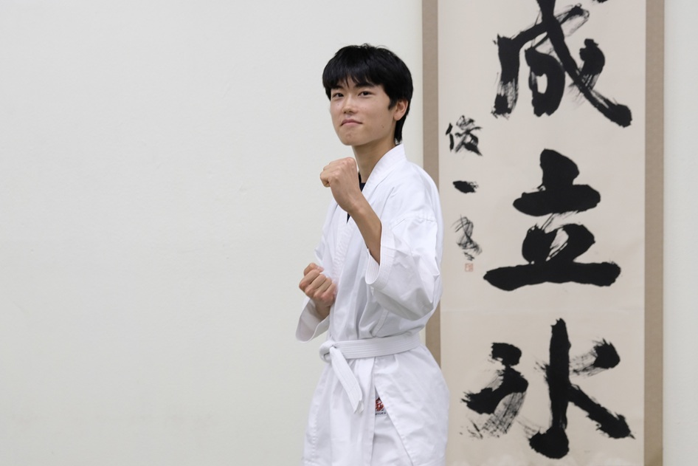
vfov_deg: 27.5
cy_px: 233
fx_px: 950
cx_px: 349
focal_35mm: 49
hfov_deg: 40.3
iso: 800
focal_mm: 32.9
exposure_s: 1/42
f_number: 4
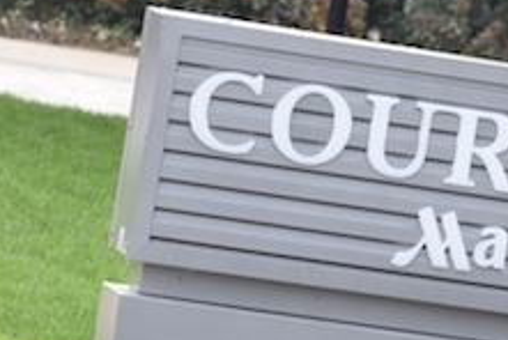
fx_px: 5859
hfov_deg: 4.9
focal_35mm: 415
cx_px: 623
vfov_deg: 3.3
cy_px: 149
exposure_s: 1/400
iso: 400
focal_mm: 85
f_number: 5
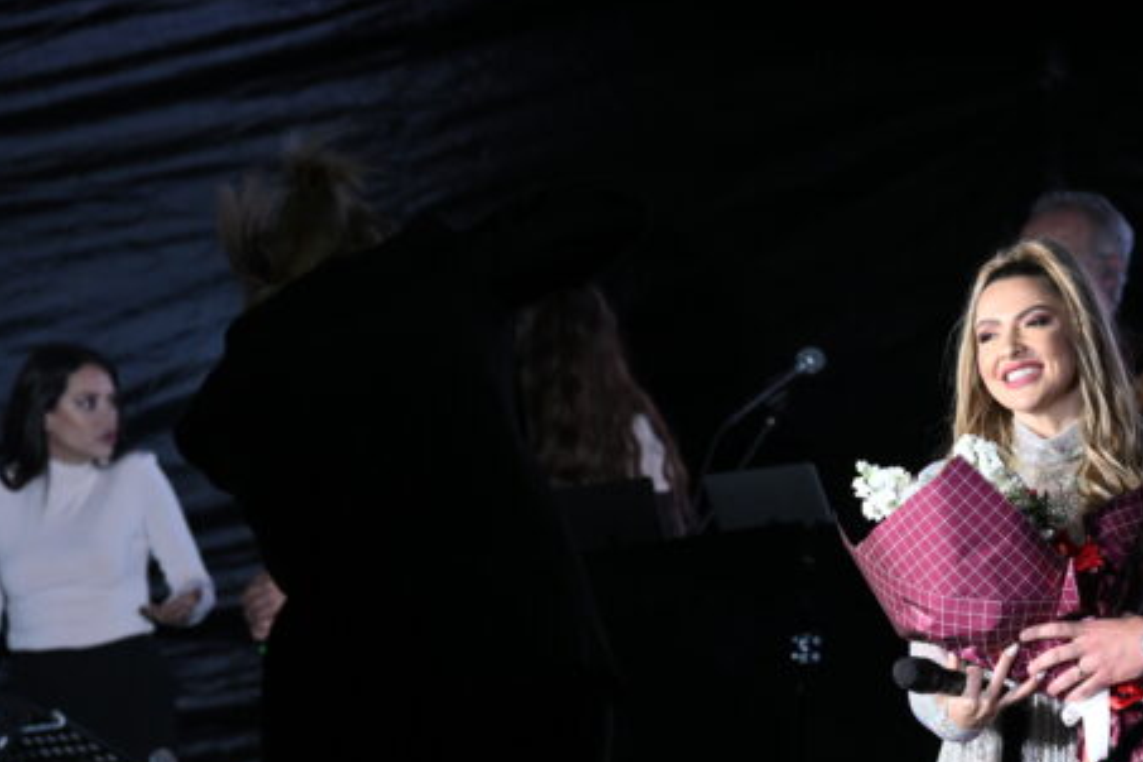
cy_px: 580
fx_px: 10508
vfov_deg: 4.2
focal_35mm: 331
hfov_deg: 6.2
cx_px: 893
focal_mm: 200
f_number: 6.3
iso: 2500
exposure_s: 1/400
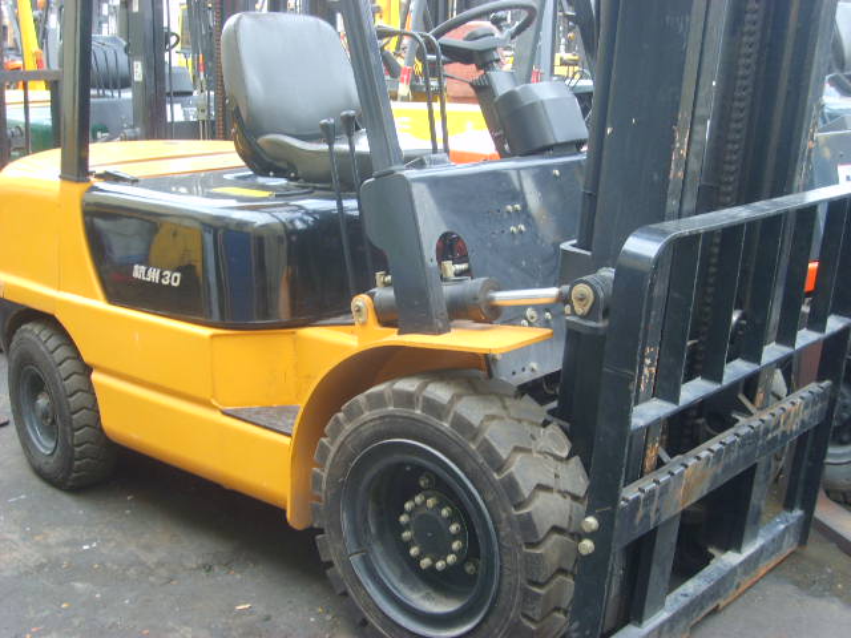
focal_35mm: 43
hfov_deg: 43.9
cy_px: 319
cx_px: 426
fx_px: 1057
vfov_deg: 33.6
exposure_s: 1/45
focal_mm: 7.2
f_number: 3
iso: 75
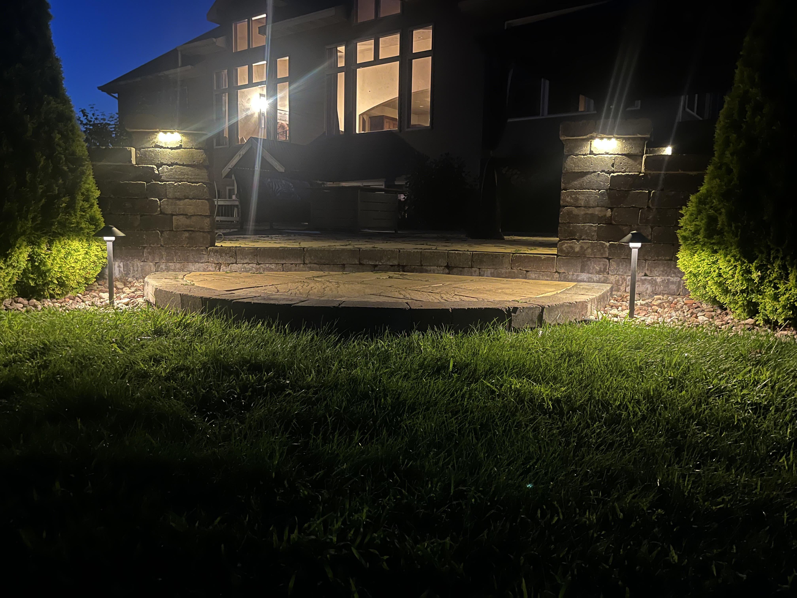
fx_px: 599
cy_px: 299
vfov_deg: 53.1
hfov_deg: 67.3
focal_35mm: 26
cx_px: 398
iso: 800
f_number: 1.6
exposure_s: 1/9
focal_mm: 5.1
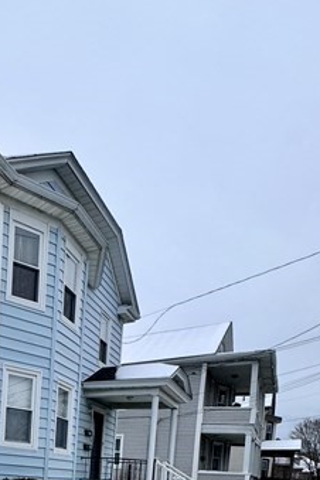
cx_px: -27
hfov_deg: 34.8
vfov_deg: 44.9
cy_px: 515
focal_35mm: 33
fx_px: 440
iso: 100
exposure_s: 1/99
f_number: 2.2
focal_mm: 2.22
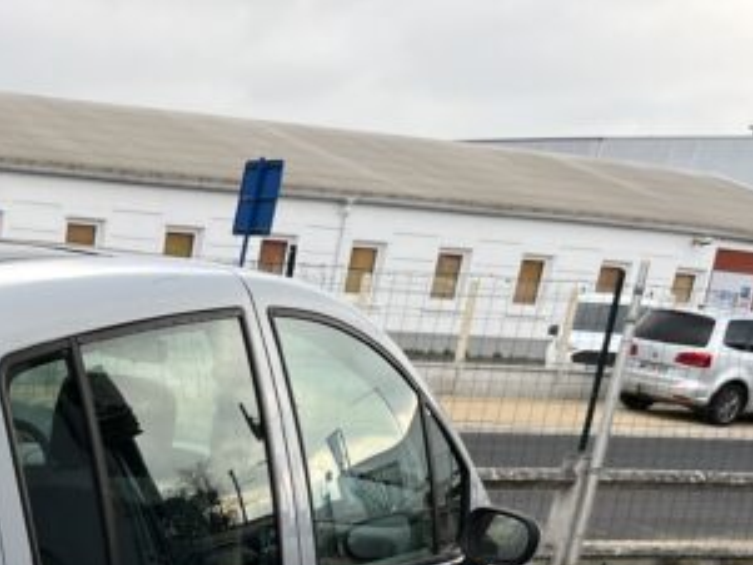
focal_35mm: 69
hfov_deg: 24.9
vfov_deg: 19.5
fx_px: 1502
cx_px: -188
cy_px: 748
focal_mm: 5.1
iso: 50
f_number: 1.6
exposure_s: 1/684
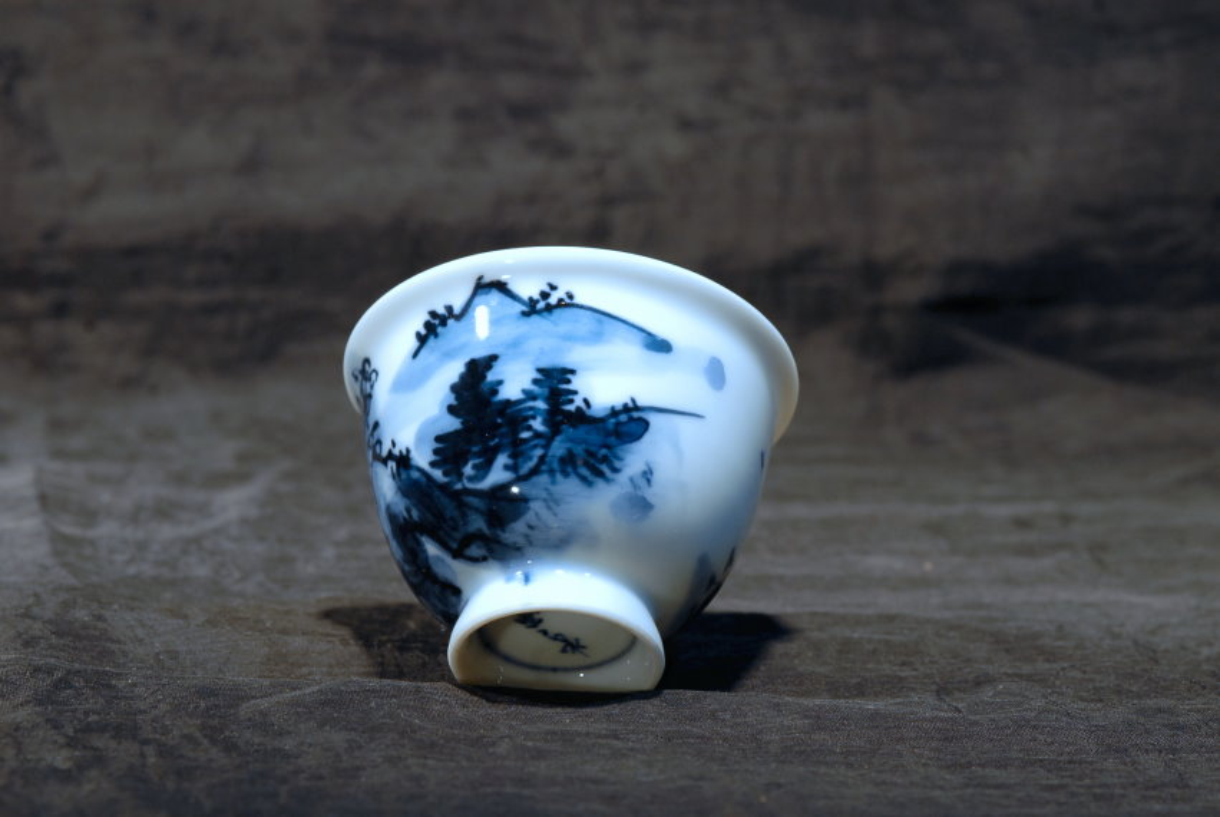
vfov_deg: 8.7
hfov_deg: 13.0
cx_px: 610
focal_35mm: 158
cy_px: 408
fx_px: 5345
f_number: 13
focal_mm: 105
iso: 400
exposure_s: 1/20
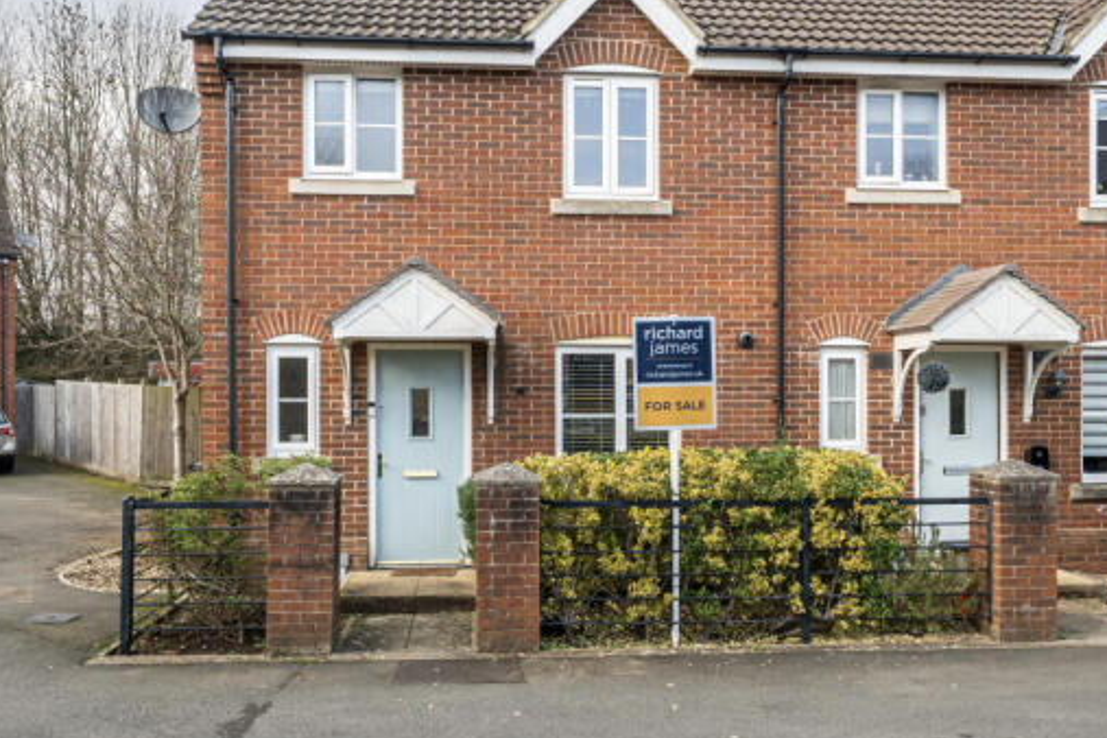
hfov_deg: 60.3
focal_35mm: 31
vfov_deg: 42.2
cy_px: 322
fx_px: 953
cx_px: 558
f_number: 8
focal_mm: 16
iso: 400
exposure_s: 1/250
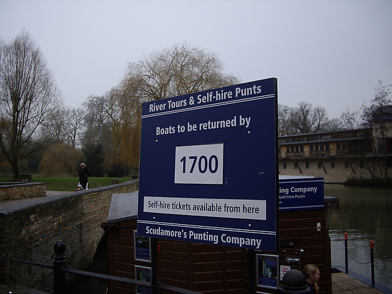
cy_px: 147
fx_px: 430
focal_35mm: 38
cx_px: 196
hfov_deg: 49.0
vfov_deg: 37.7
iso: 64
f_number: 2.8
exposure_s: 1/160
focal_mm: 7.9
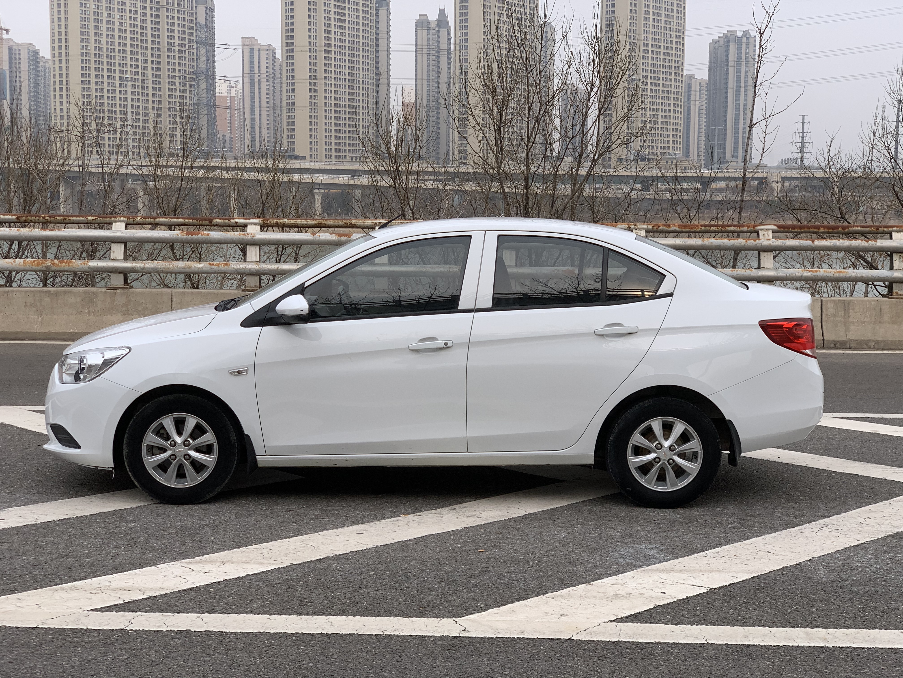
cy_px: 339
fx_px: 1356
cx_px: 452
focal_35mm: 52
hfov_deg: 36.8
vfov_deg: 28.0
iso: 16
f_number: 2.4
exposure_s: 1/615
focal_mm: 6
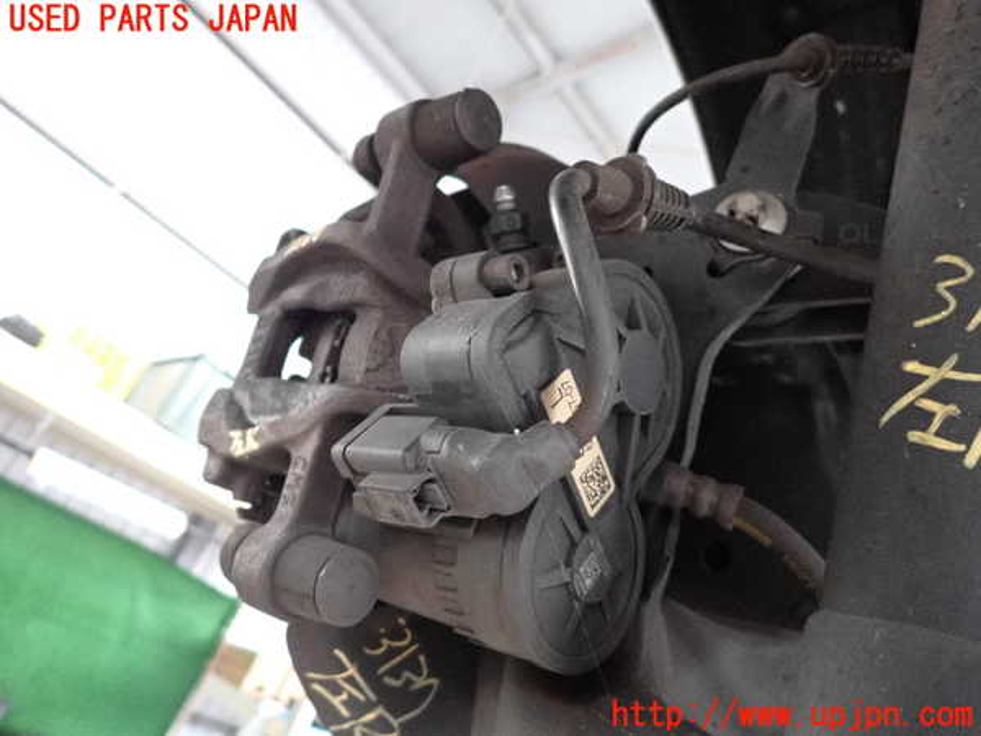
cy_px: 368
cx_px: 490
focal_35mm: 25
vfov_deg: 54.9
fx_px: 708
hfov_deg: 69.4
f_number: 2
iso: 2000
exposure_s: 1/125
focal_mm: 4.5
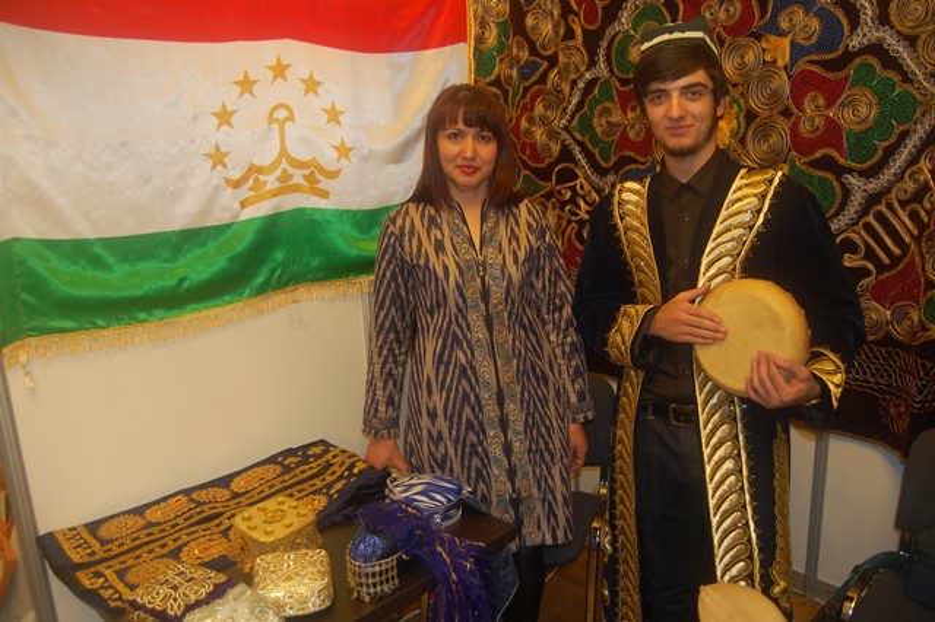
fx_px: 701
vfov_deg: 47.9
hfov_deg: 67.4
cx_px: 468
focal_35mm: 27
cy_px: 311
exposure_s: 1/60
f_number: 3.5
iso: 400
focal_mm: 18
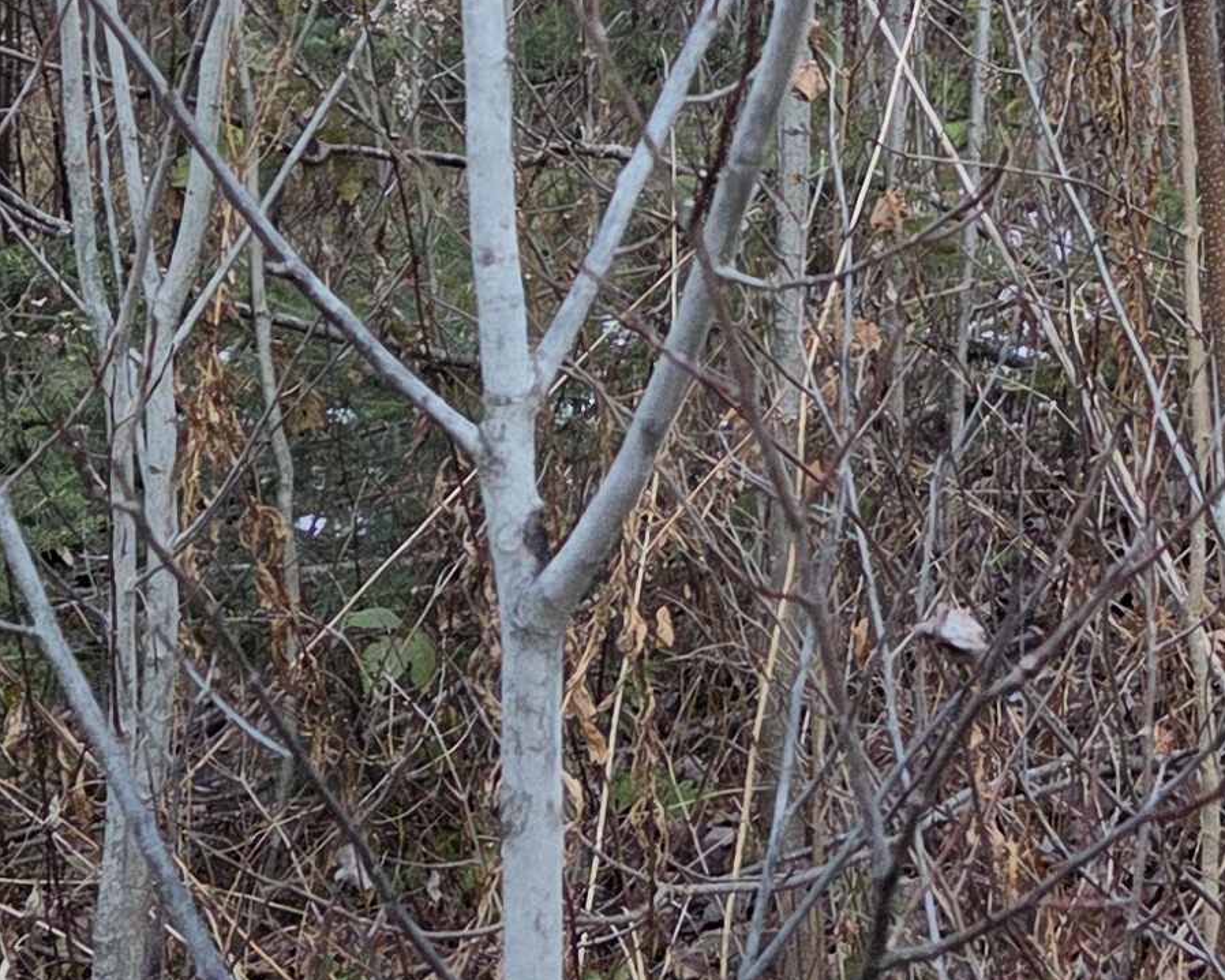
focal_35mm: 100
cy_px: -209
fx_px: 3625
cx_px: 1330
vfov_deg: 14.9
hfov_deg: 18.5
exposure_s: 1/359
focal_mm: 5.4
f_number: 1.8
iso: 50
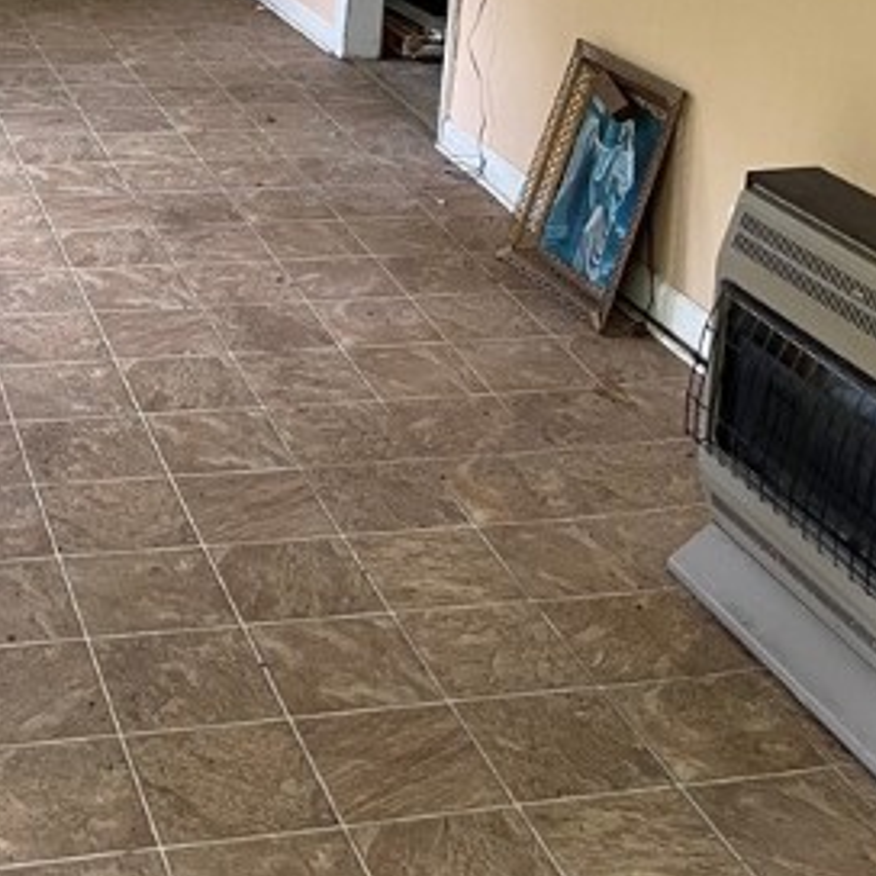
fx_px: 1861
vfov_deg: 25.1
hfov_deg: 26.2
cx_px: 251
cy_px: -23
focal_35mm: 65
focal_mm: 5.7
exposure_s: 1/80
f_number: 1.5
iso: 125
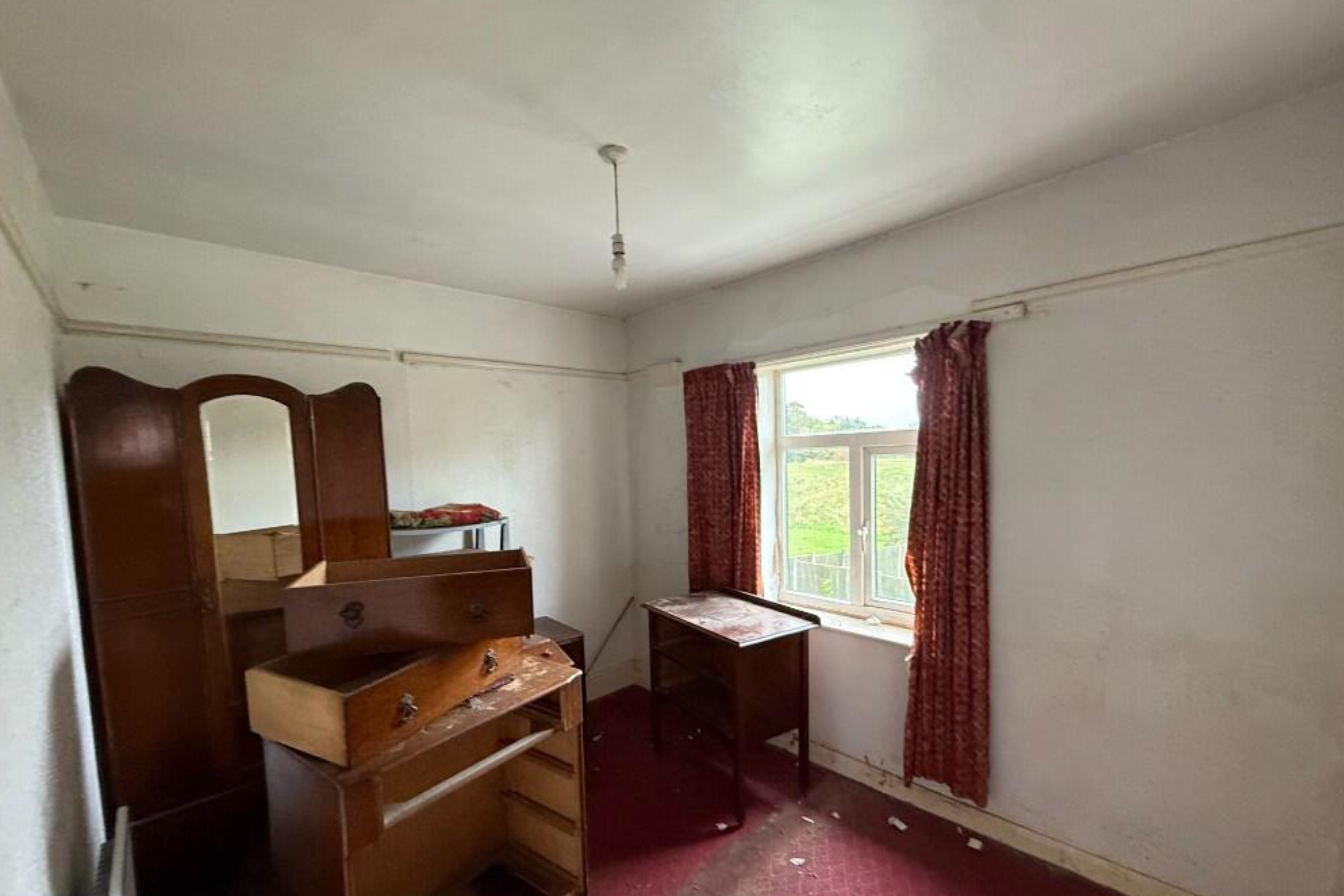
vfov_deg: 77.0
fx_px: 560
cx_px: 656
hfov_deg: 100.4
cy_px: 501
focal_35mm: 15
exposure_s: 1/60
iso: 500
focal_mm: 2.22
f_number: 2.2
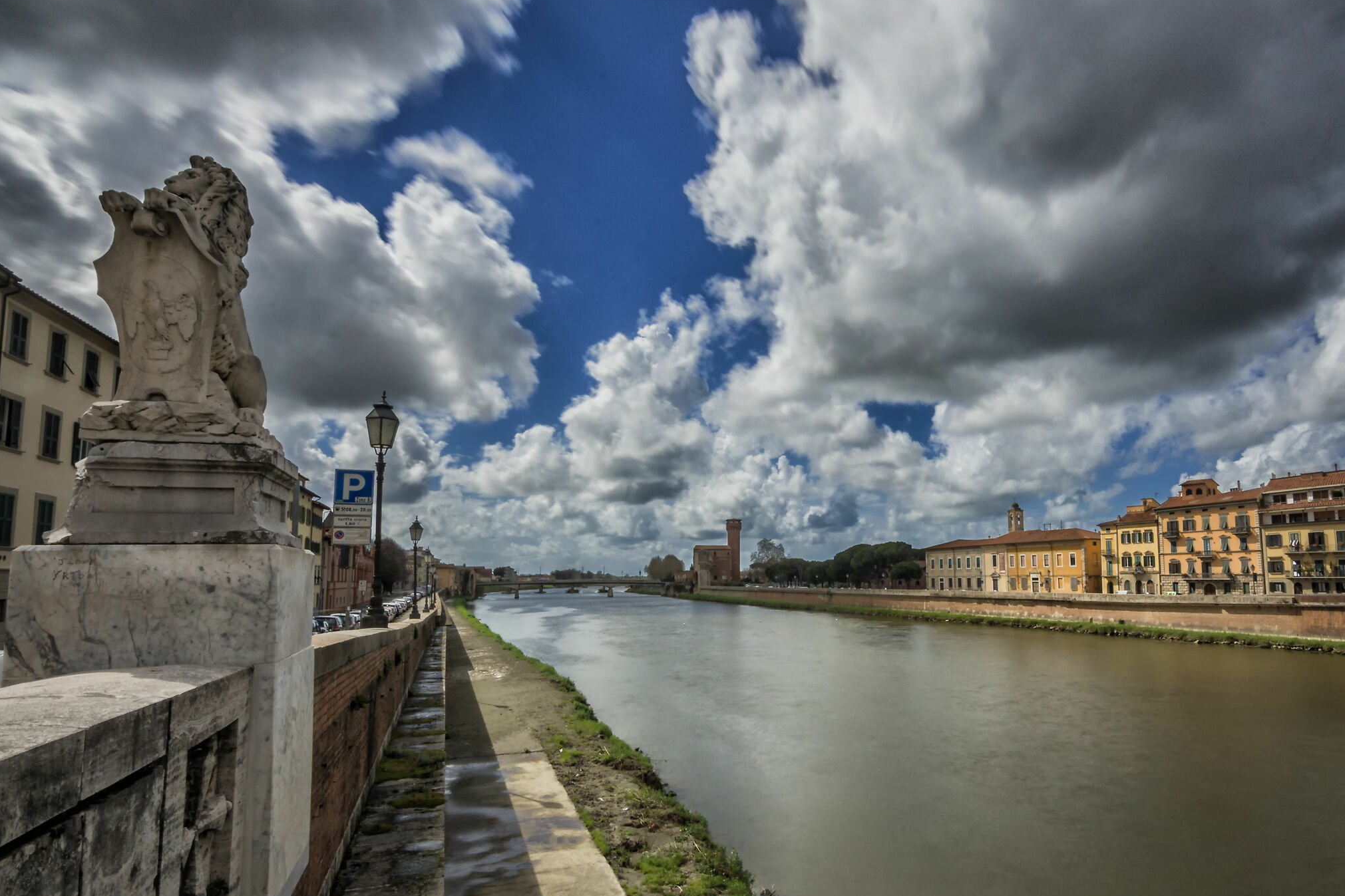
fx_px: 732
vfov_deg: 62.9
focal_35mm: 20
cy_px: 480
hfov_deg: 84.4
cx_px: 786
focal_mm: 11
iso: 100
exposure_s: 3
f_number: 22
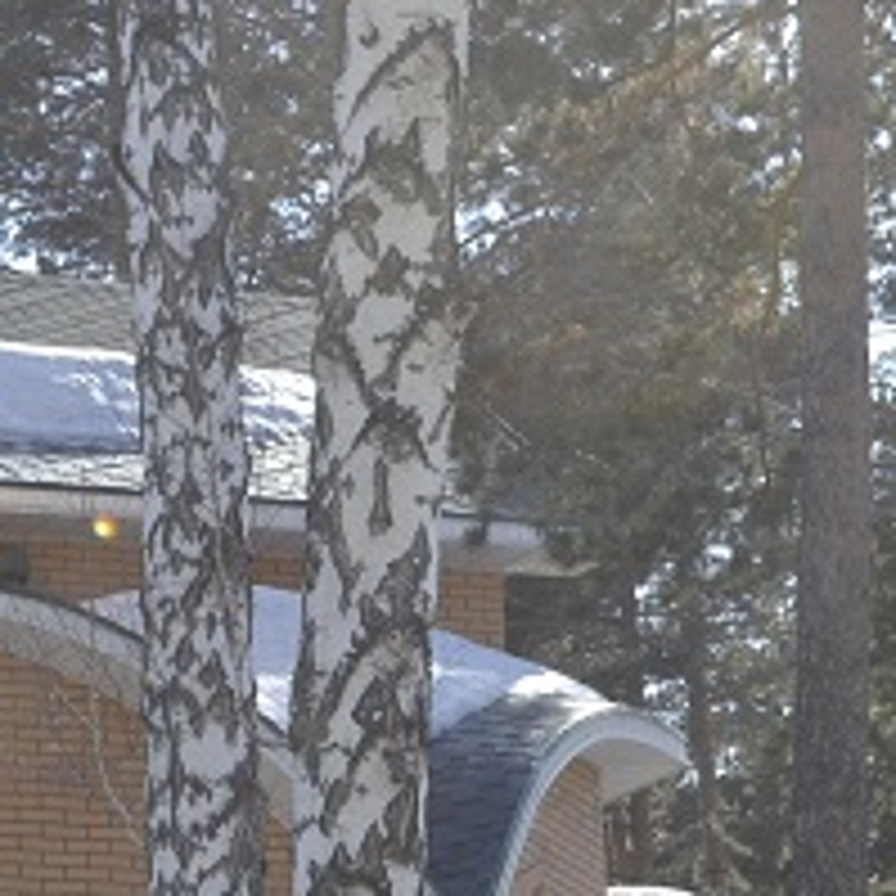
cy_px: 1038
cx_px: -423
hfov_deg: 10.3
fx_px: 4803
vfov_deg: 10.5
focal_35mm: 164
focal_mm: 32
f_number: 6.3
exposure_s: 1/160
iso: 100
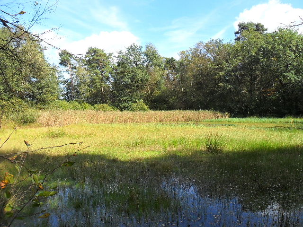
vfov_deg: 51.4
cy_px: 114
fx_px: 236
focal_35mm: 27
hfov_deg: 65.3
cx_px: 152
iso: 100
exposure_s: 1/500
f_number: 3.5
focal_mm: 4.9
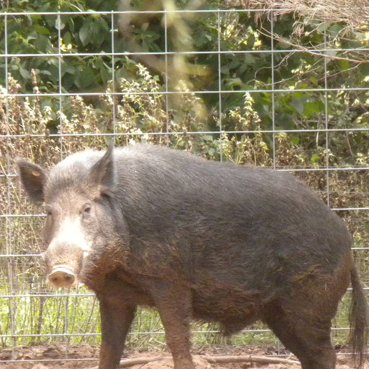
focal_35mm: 491
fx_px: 5922
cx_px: 381
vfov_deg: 3.6
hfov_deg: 3.6
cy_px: 207
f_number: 5.2
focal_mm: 42.1
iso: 573
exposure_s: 1/397
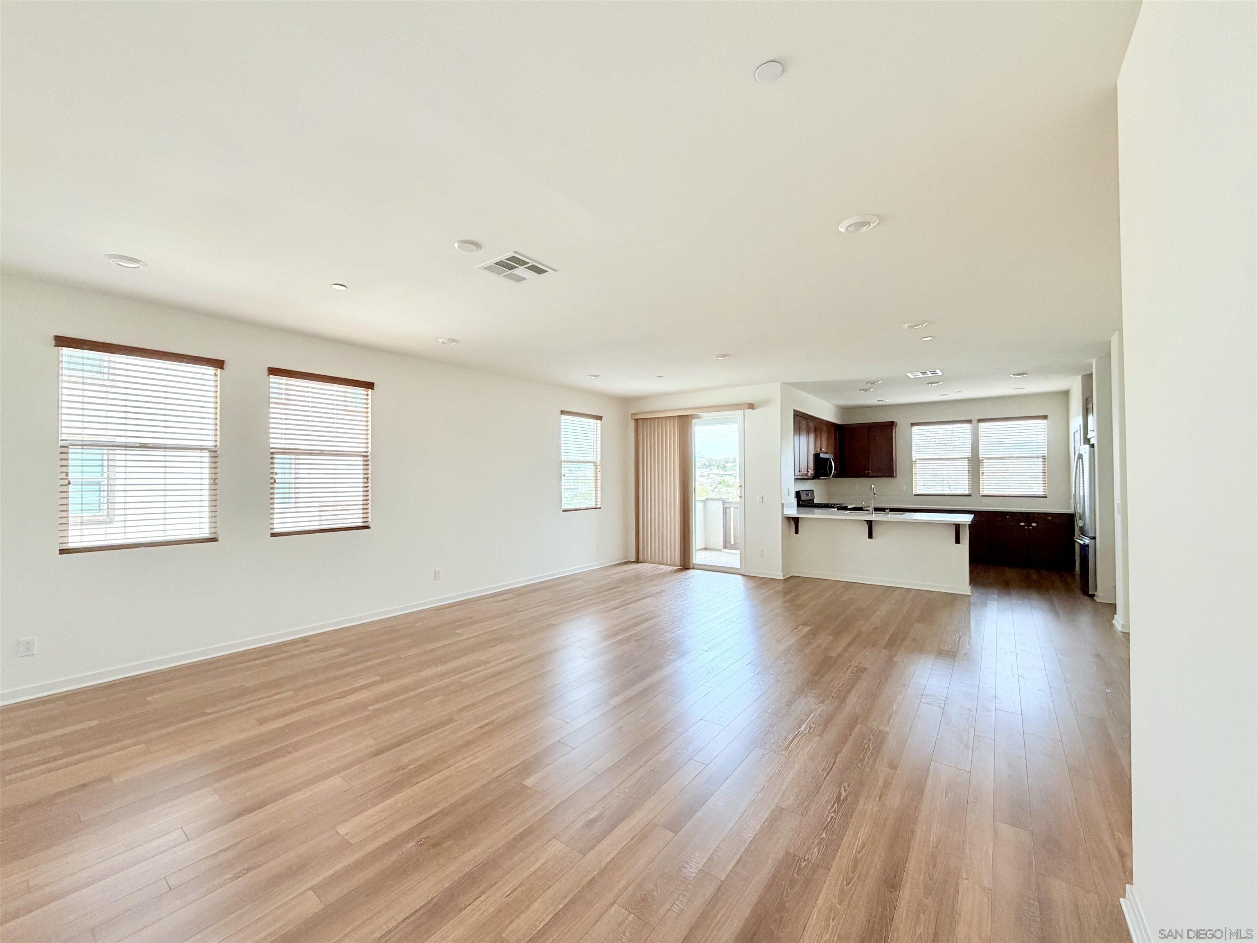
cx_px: 628
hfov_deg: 102.1
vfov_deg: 85.7
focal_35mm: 14
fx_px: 508
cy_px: 472
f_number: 2.2
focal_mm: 2.22
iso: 200
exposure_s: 1/120
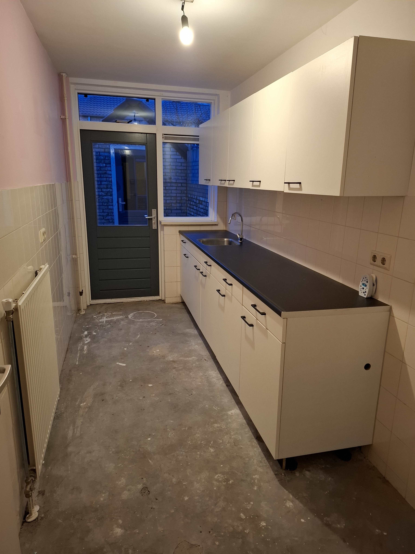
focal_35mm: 23
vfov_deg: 73.9
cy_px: 277
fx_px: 368
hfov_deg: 58.9
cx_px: 208
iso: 320
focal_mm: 5.54
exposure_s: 1/33
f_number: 1.8
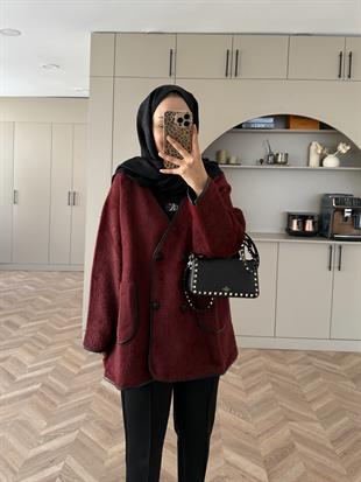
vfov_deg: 71.6
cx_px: 180
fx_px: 334
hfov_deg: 56.8
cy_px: 241
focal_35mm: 24
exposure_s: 1/121
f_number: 1.78
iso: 160
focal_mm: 6.76
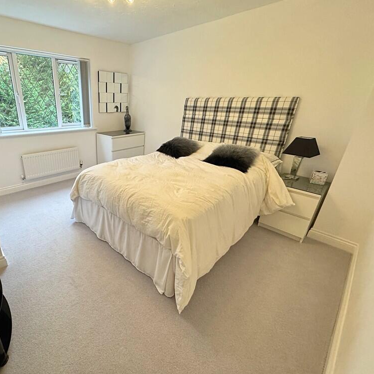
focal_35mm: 17
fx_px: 208
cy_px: 184
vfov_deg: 84.0
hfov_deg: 80.6
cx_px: 118
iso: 250
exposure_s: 1/100
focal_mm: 2.22
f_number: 2.2
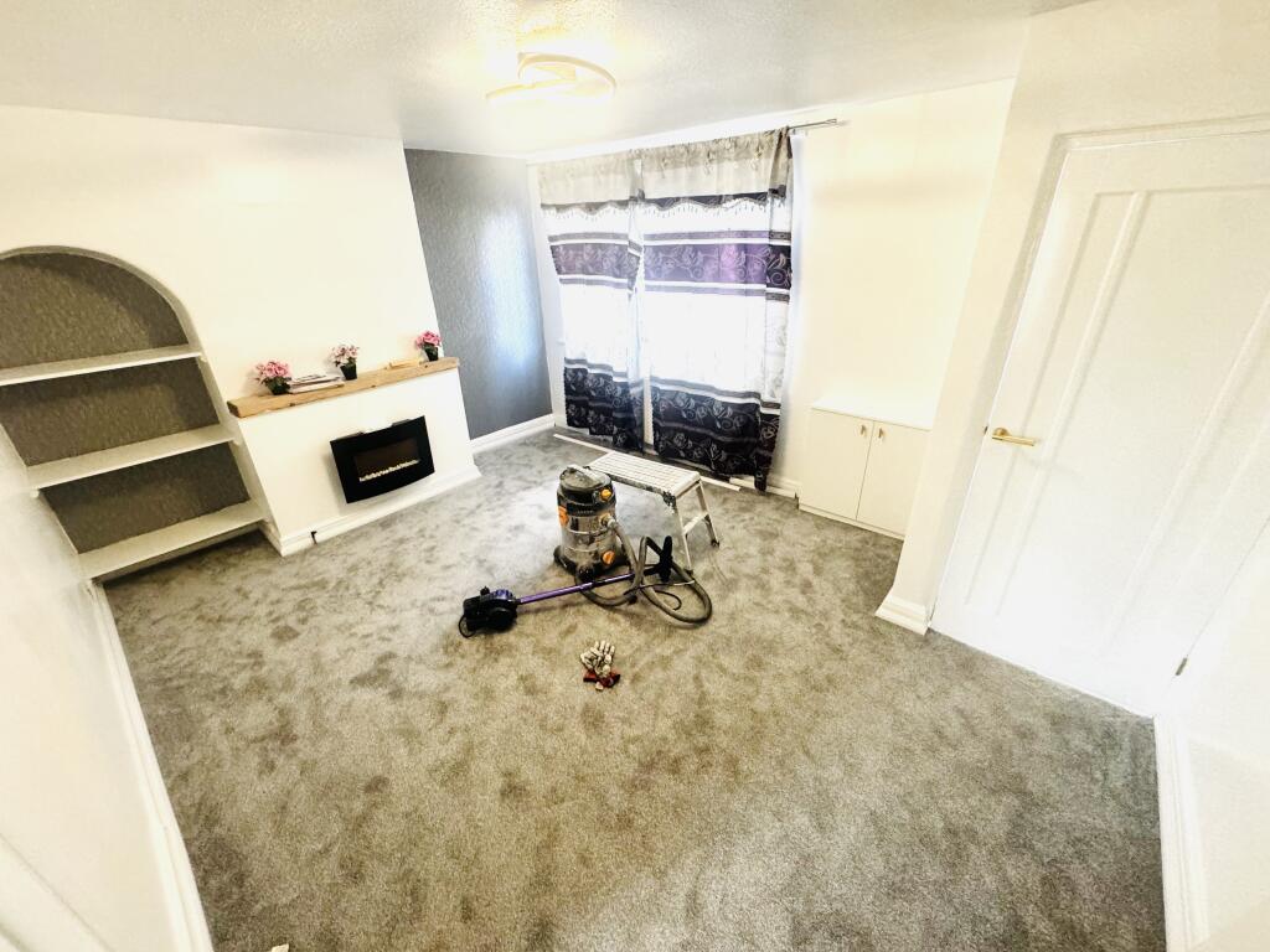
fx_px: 514
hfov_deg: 102.1
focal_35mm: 14
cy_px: 476
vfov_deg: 85.7
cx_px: 635
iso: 400
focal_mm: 2.22
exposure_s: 1/60
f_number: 2.2
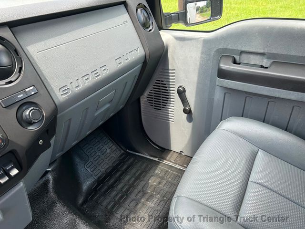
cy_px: 114
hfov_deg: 67.3
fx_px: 229
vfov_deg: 53.1
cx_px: 152
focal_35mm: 26
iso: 32
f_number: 1.5
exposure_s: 1/127
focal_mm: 5.7
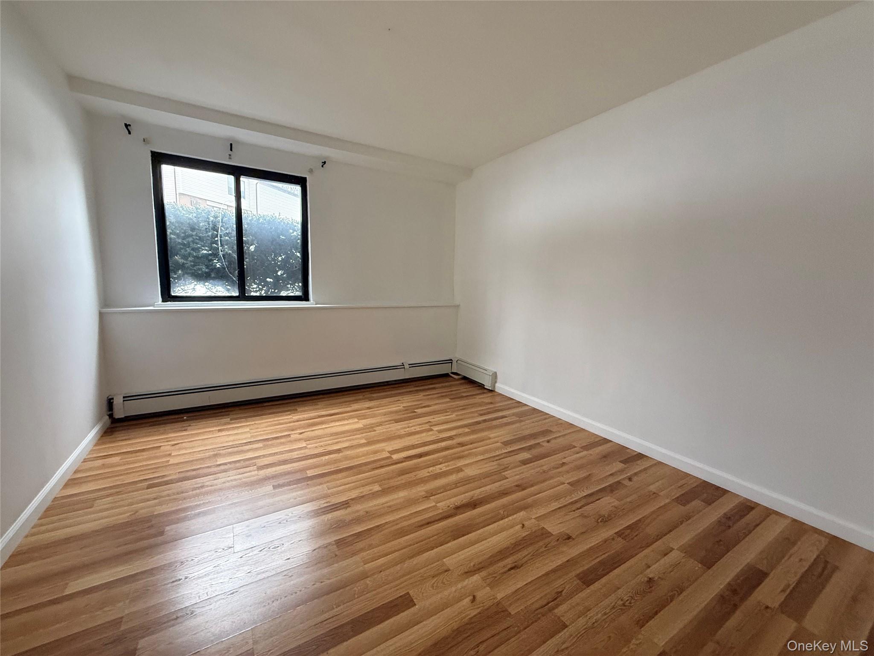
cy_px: 328
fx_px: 353
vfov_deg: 85.7
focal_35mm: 14
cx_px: 437
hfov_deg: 102.1
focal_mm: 2.22
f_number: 2.2
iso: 500
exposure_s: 1/60
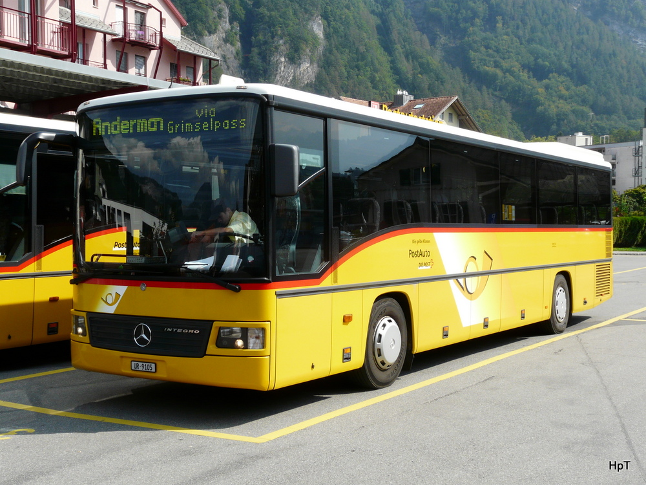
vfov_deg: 30.3
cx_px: 323
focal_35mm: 48
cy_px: 242
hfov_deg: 39.7
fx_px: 896
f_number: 5.6
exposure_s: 1/320
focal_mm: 7.9
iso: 100
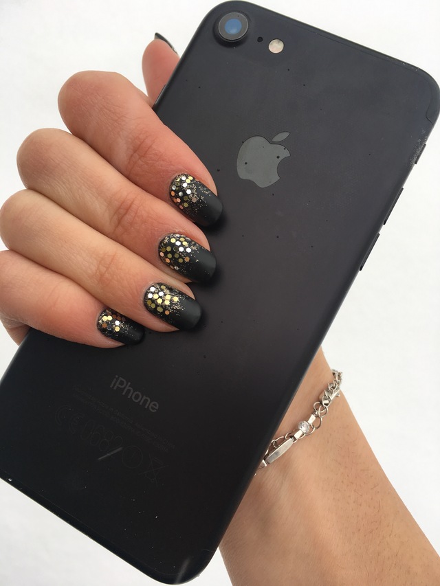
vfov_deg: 61.7
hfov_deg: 48.2
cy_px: 293
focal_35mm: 29
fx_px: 491
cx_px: 220
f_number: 2.2
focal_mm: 4.15
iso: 25
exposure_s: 1/155
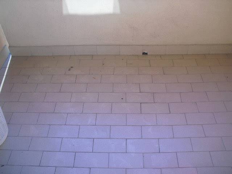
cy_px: 87
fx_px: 241
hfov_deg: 51.4
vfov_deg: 39.7
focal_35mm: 36
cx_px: 116
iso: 100
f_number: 3.1
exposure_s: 1/100
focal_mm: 6.3
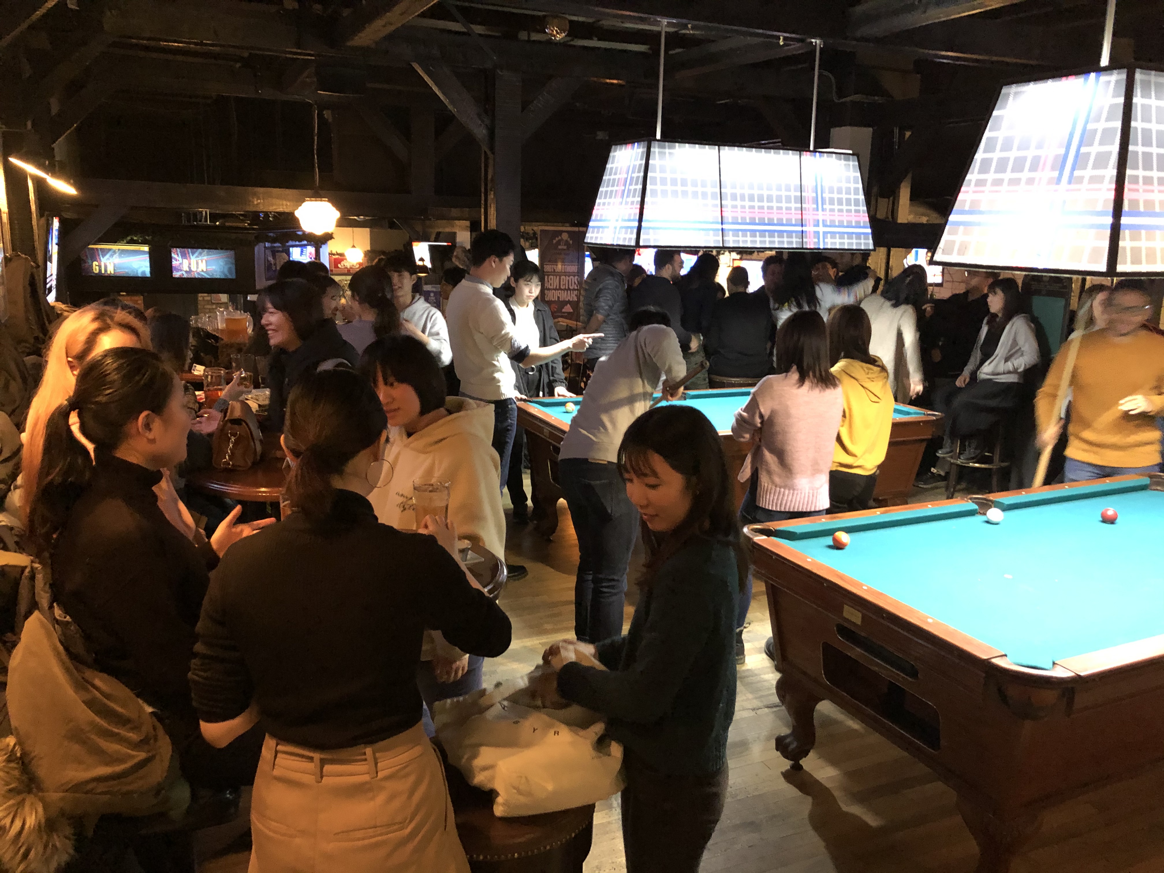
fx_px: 942
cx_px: 582
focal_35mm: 28
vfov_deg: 49.7
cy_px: 436
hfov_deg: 63.4
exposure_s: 1/4
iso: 200
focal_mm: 4
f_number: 1.8
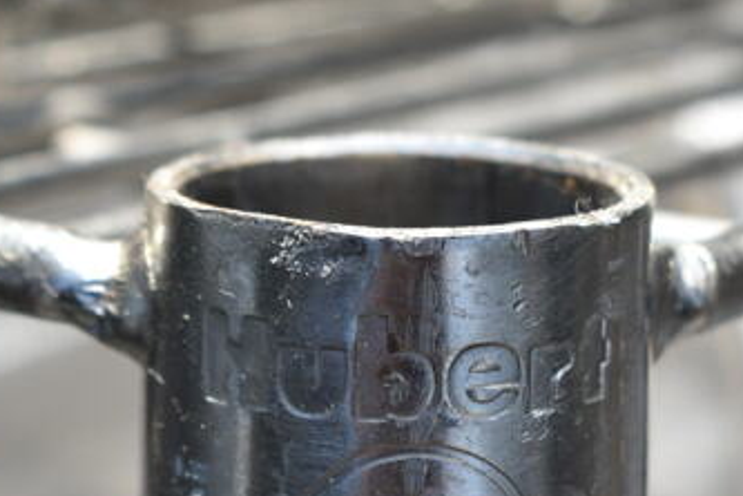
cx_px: 435
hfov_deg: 14.6
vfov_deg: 9.7
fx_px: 2889
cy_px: 602
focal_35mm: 140
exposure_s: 1/160
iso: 100
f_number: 6.3
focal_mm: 34
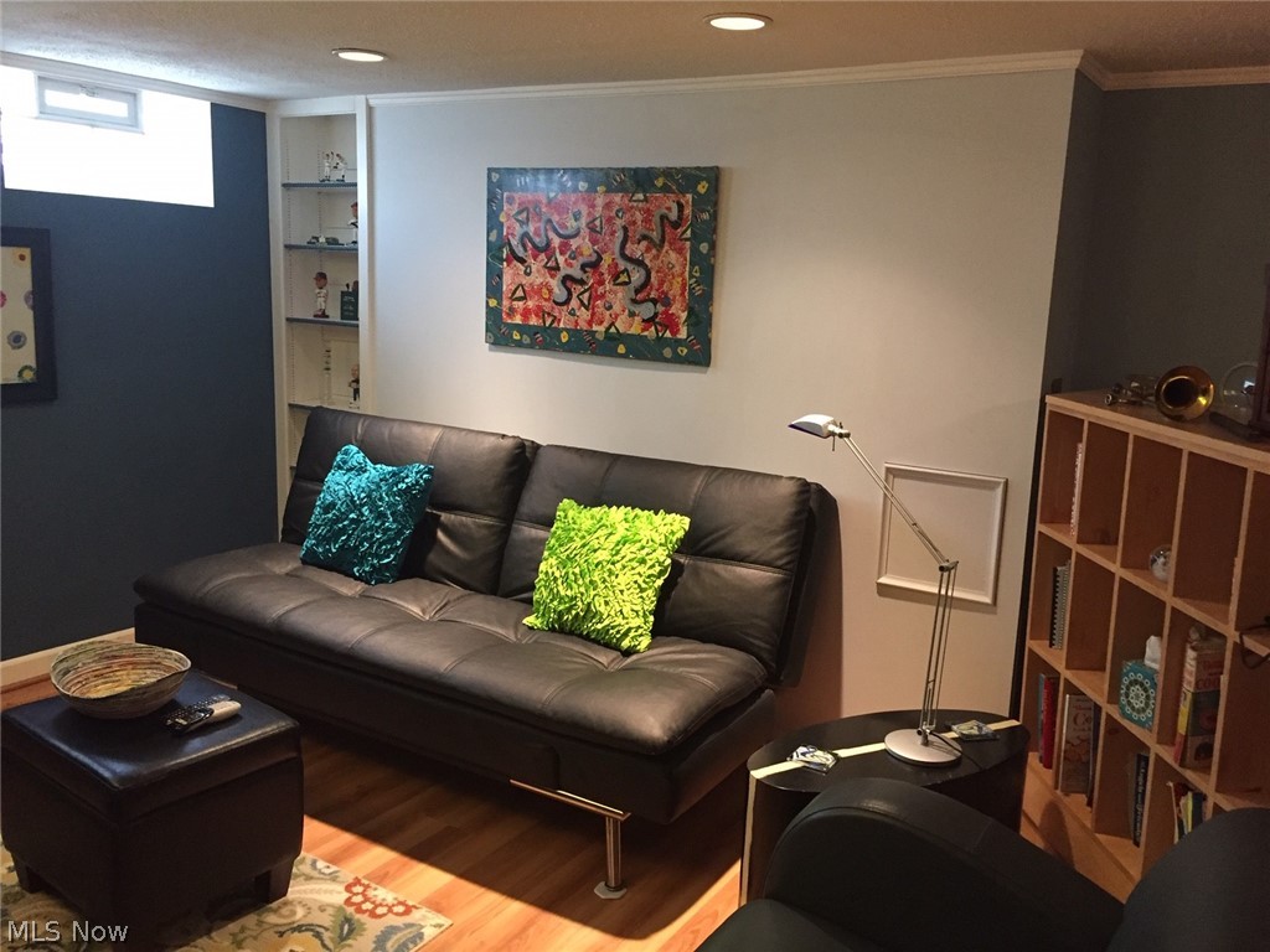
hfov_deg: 61.7
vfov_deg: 48.2
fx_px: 1064
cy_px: 476
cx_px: 635
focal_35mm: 29
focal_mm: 4.15
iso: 250
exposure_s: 1/30
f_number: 2.2
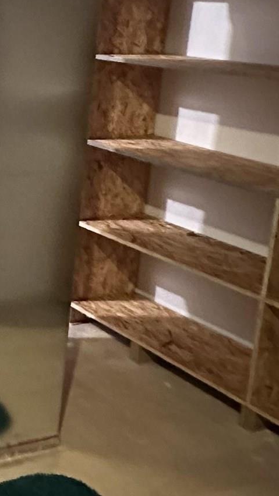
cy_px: 151
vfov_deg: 37.3
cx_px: -215
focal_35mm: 55
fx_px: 724
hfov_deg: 17.8
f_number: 2.2
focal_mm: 2.22
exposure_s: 1/40
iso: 1250
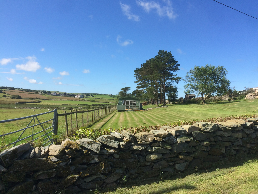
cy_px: 97
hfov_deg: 61.7
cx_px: 129
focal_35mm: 29
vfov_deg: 48.2
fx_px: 216
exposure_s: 1/1953
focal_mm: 4.15
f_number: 2.2
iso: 32
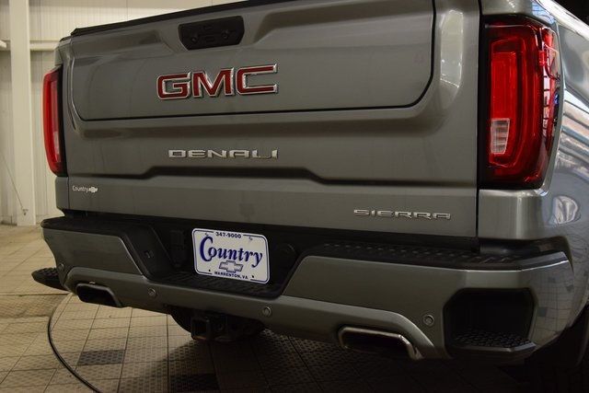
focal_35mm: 42
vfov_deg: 31.9
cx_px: 294
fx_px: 687
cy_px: 196
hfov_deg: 46.4
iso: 1600
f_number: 7.1
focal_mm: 28
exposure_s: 1/60
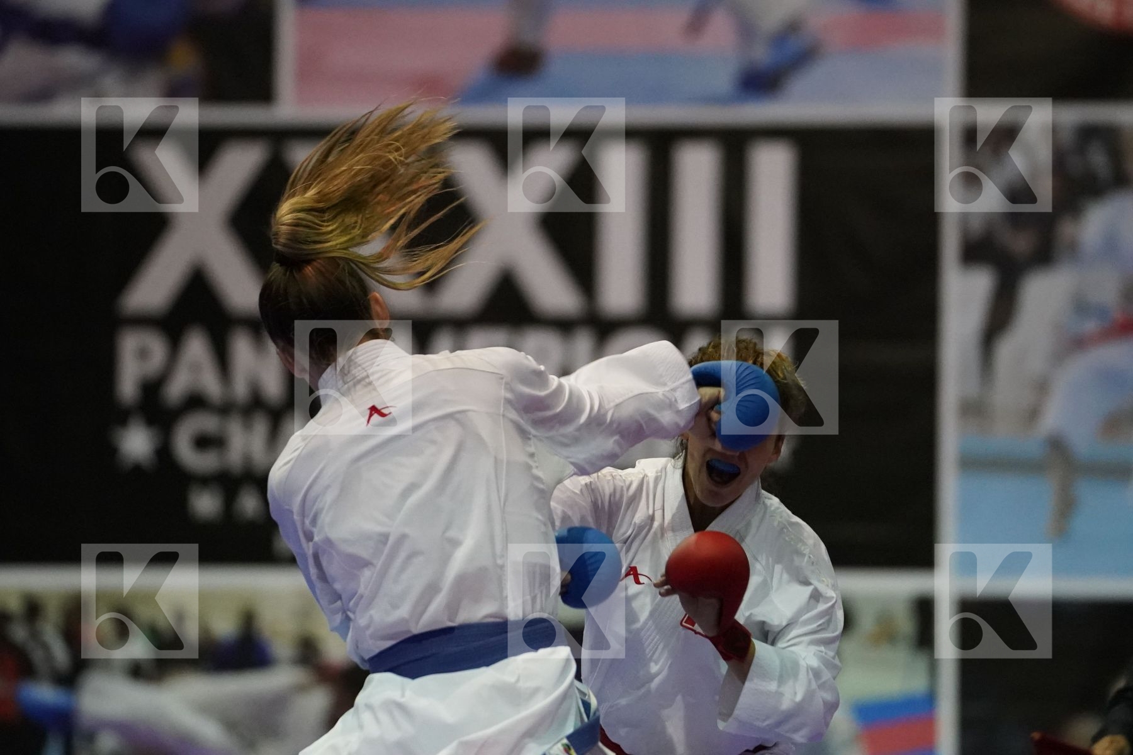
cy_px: 378
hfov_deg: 6.9
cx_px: 566
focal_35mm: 300
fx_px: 9441
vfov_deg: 4.6
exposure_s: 1/800
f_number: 2.8
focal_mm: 200
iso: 6400
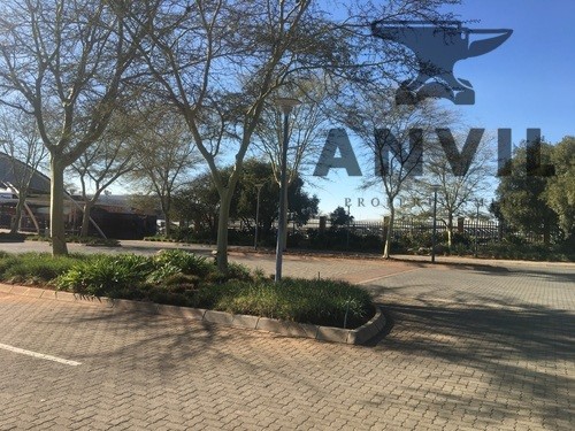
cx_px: 288
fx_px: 482
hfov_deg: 61.7
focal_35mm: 29
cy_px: 216
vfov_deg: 48.2
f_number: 2.2
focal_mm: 4.15
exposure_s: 1/1026
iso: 25
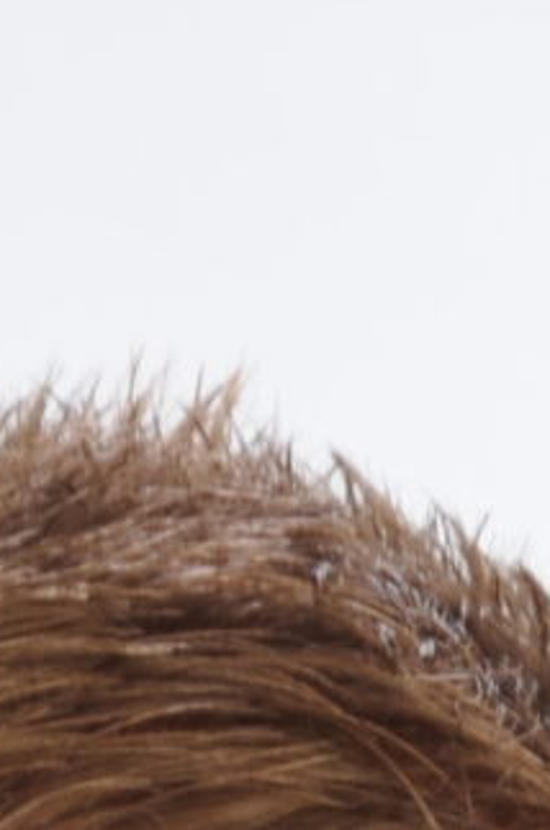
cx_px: 90
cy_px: 2580
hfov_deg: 1.3
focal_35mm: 1070
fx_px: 24625
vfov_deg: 1.9
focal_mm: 90
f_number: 11
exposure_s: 1/160
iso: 200
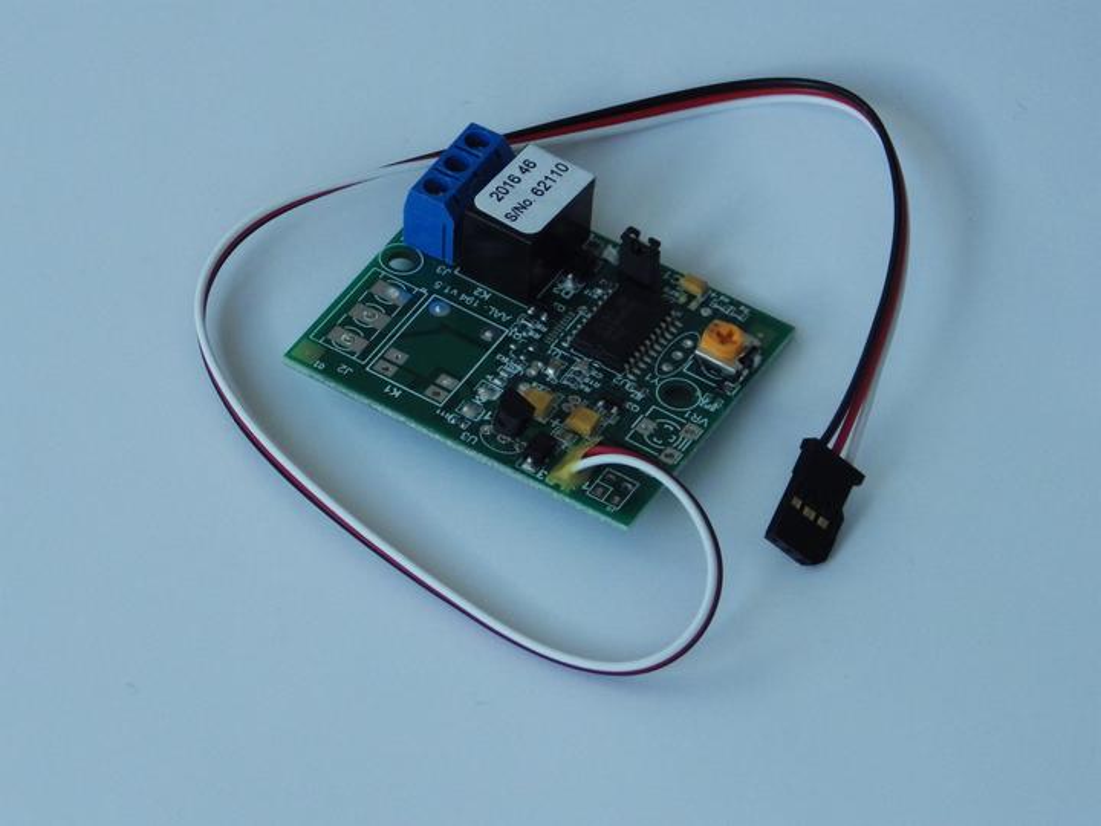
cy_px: 413
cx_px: 550
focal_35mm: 195
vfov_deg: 7.6
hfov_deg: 10.1
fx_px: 6202
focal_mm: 34.9
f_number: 5.4
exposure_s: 1/80
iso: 320
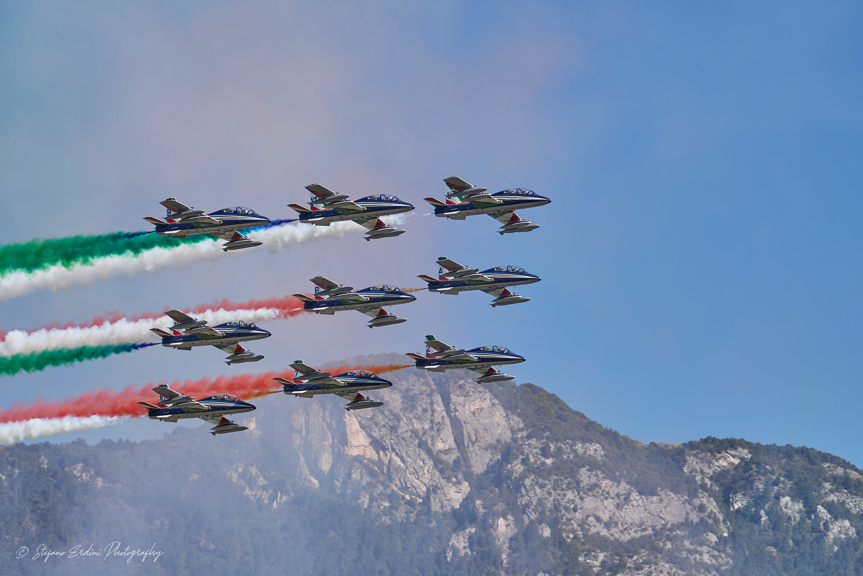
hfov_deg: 13.7
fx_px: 3596
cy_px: 288
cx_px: 432
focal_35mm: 150
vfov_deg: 9.1
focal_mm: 100
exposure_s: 1/1250
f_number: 4
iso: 100
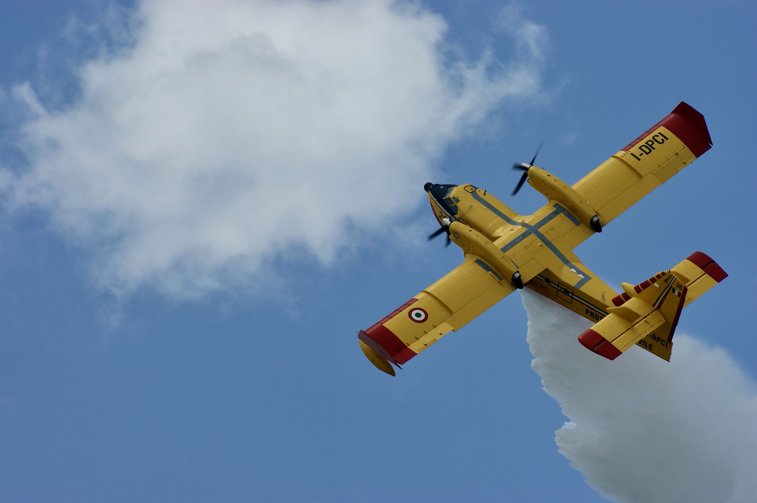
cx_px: 378
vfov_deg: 4.6
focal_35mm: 300
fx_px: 6304
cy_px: 252
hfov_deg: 6.9
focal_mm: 200
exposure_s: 1/500
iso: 100
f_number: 8
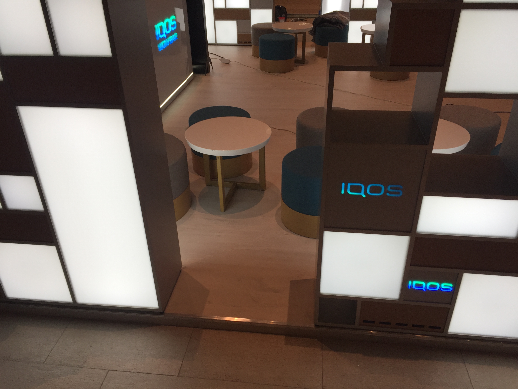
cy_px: 194
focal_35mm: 29
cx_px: 259
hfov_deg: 61.7
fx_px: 434
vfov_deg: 48.2
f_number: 2.2
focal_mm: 4.15
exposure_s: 1/100
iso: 50
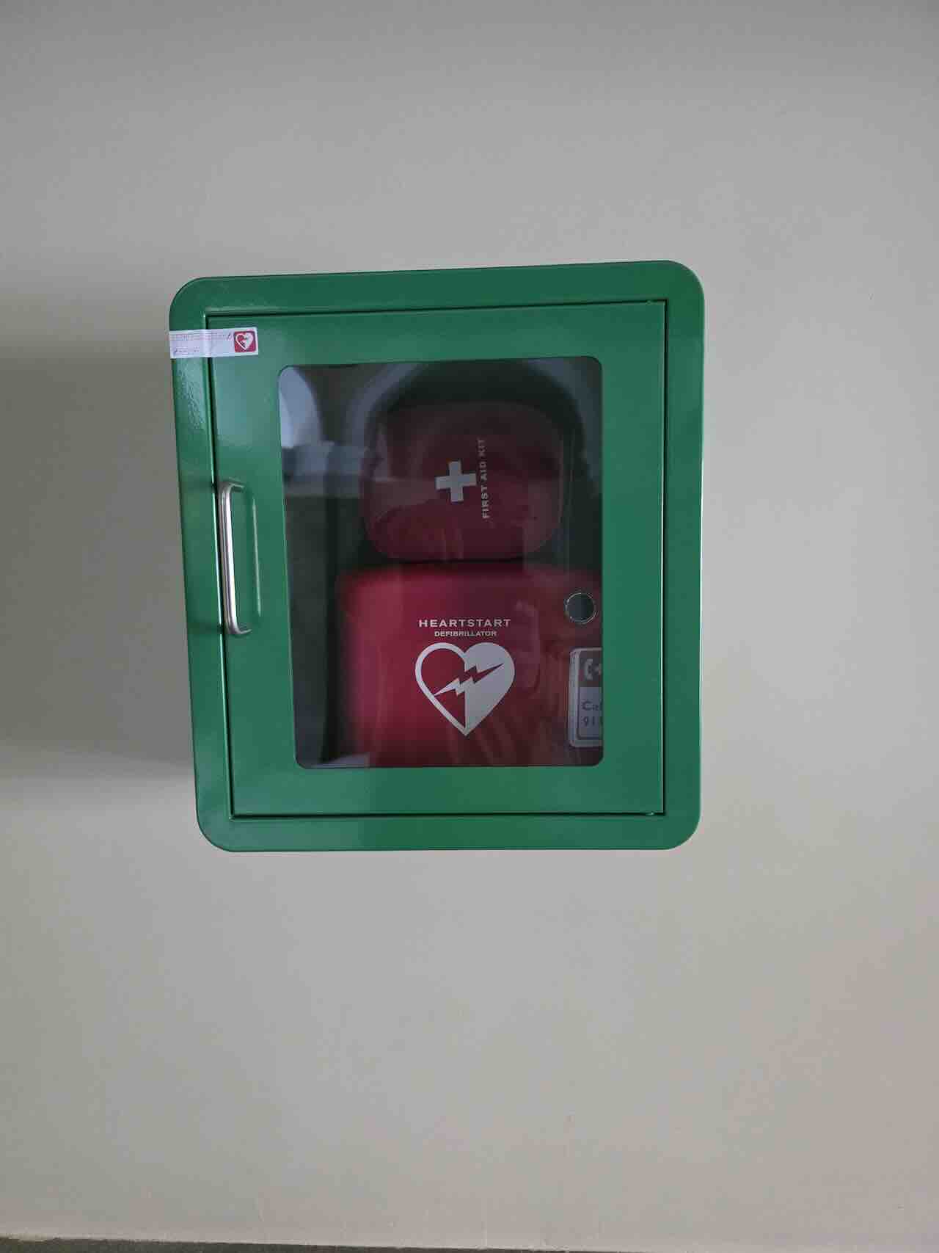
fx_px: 832
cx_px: 470
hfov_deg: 58.9
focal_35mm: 23
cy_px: 626
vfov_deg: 73.9
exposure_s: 1/100
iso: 2000
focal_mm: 6.3
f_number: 1.7
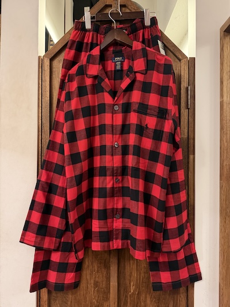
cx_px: 115
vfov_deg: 71.6
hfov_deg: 56.8
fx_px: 213
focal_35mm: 24
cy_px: 154
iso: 800
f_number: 1.78
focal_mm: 6.76
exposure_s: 1/30
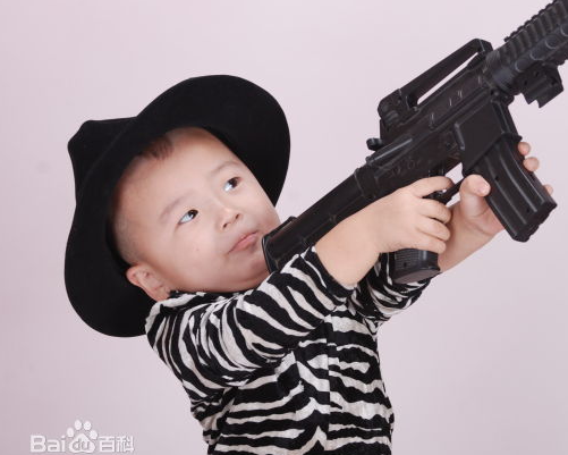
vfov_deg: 14.9
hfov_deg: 18.5
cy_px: 224
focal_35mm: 104
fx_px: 1742
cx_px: 373
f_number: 6.3
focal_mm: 55
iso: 100
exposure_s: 1/125
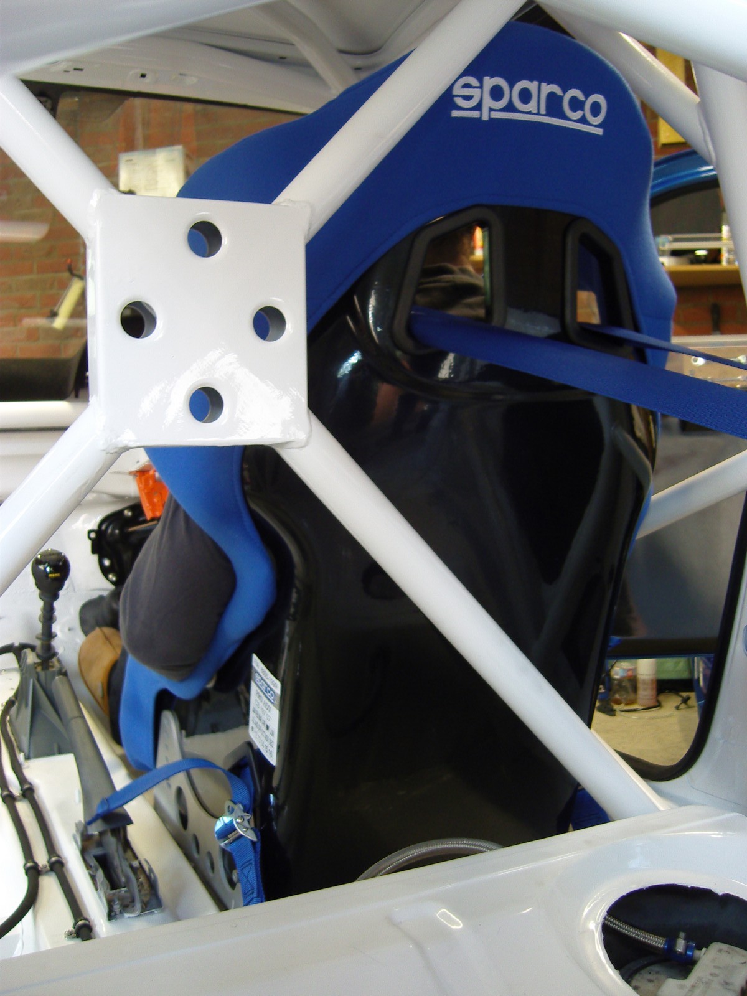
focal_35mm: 34
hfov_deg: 41.8
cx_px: 374
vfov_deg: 54.0
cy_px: 498
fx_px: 978
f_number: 2.8
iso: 200
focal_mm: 7.3
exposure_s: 1/20
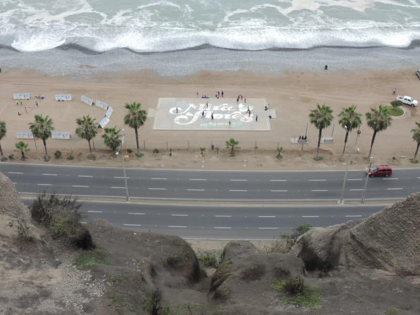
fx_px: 522
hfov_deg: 43.9
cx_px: 210
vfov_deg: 33.6
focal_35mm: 43
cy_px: 158
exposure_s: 1/640
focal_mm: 7.6
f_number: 3.4
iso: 80
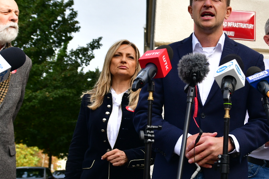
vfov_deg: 23.4
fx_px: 433
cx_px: 203
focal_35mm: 58
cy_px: 94
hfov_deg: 33.8
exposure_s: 1/640
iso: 100
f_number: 4
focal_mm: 24
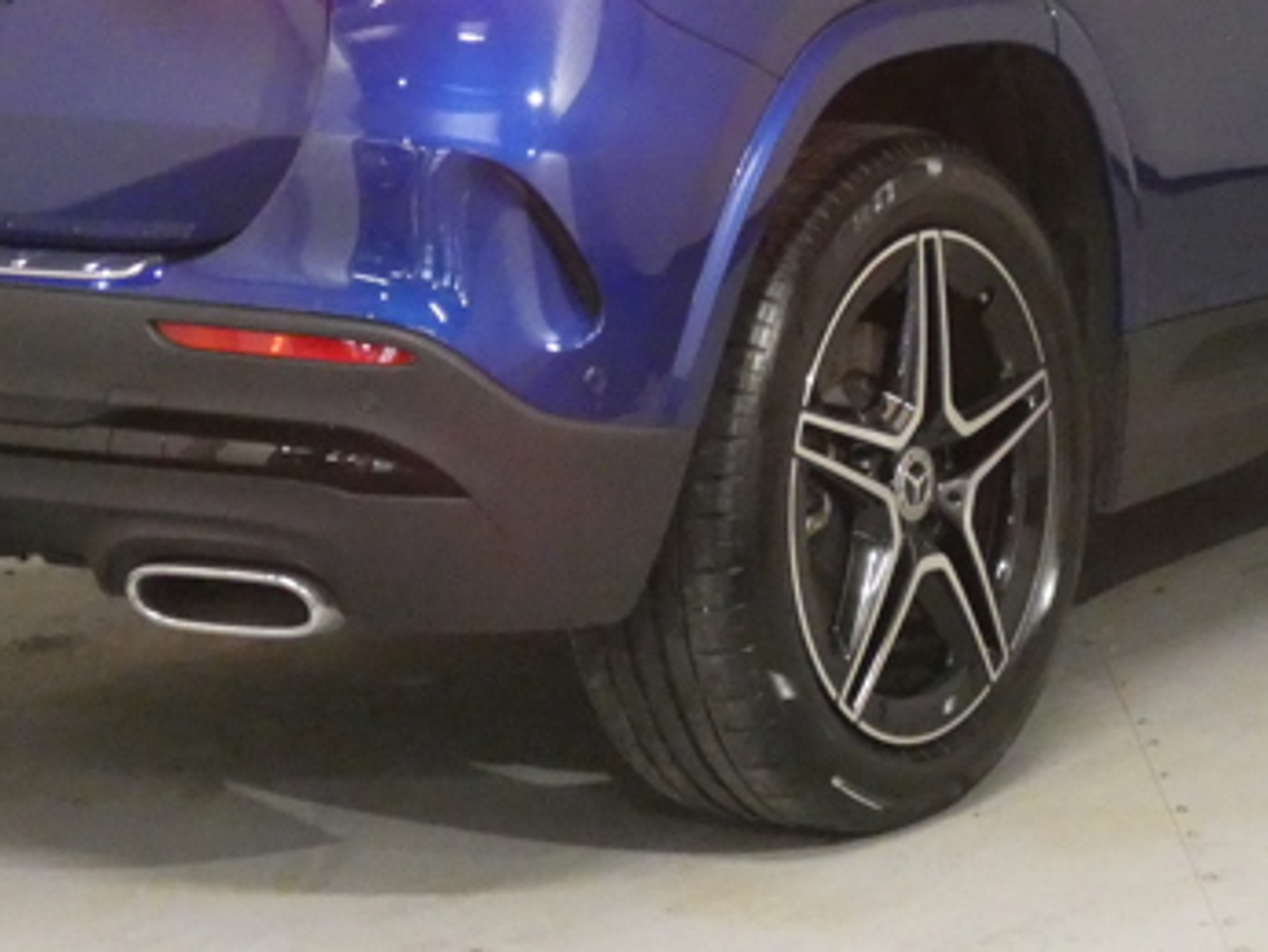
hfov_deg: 14.7
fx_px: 4912
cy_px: 66
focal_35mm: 134
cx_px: 667
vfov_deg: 11.0
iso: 1600
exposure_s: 1/40
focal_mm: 10.4
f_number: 4.1
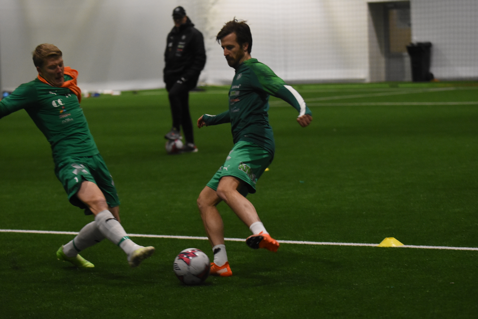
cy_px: 160
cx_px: 239
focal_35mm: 158
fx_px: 2091
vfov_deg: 8.7
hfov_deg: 13.0
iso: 3200
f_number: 2.8
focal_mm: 105
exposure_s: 1/500
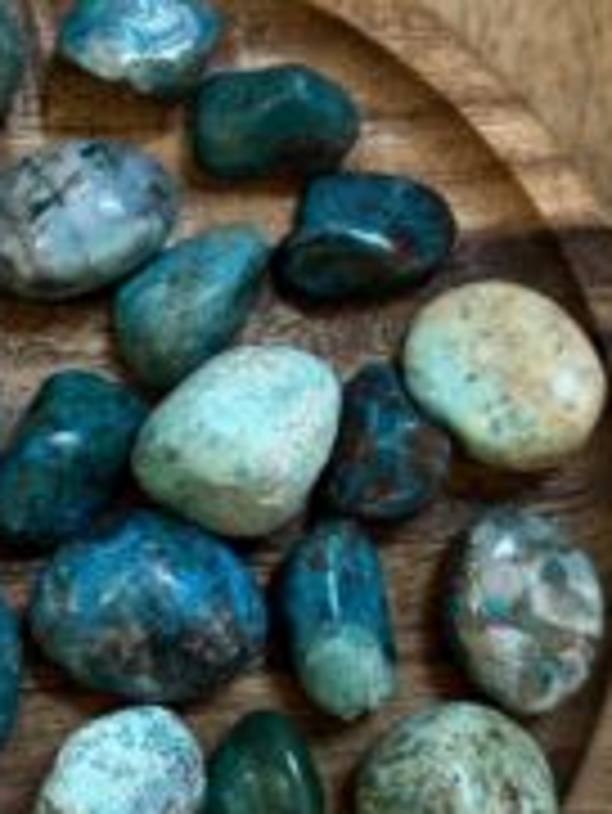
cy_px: 535
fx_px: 1248
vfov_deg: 35.8
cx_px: 45
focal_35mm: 53
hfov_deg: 26.5
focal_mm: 6.76
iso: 160
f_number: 1.78
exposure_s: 1/50
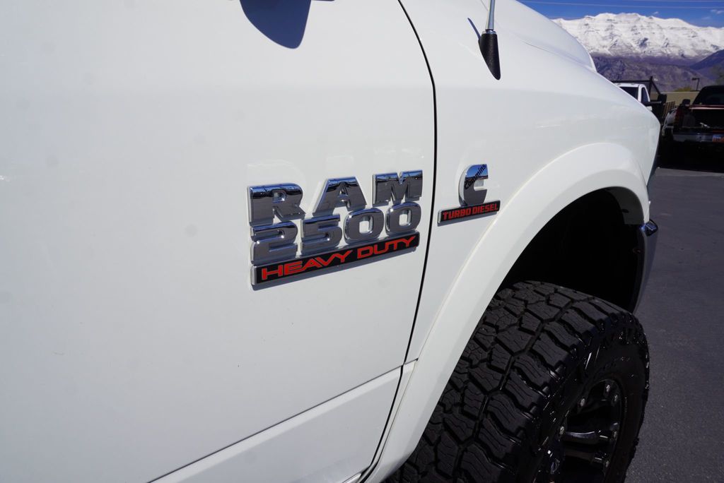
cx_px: 362
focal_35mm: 24
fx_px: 483
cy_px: 242
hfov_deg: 73.7
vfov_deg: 53.2
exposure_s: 1/400
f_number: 10
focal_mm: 16
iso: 100
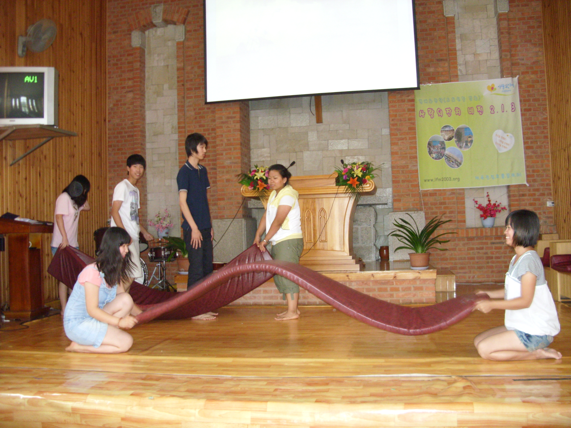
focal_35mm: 38
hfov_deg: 49.0
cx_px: 286
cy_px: 214
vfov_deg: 37.7
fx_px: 627
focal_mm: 6.3
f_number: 2.8
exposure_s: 1/30
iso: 400
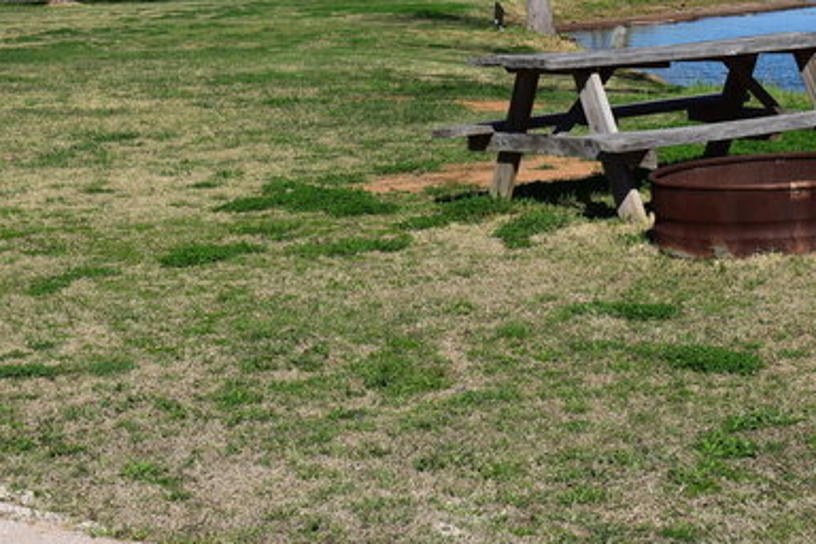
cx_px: 567
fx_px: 2153
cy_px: 265
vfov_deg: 14.4
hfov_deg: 21.3
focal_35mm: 95
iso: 220
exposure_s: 1/500
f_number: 11
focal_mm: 38
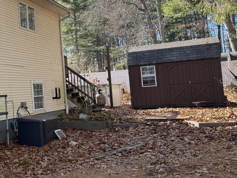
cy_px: 74
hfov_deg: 35.2
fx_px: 342
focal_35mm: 50
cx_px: 9
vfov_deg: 29.1
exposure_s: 1/685
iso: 80
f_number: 1.78
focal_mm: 6.76
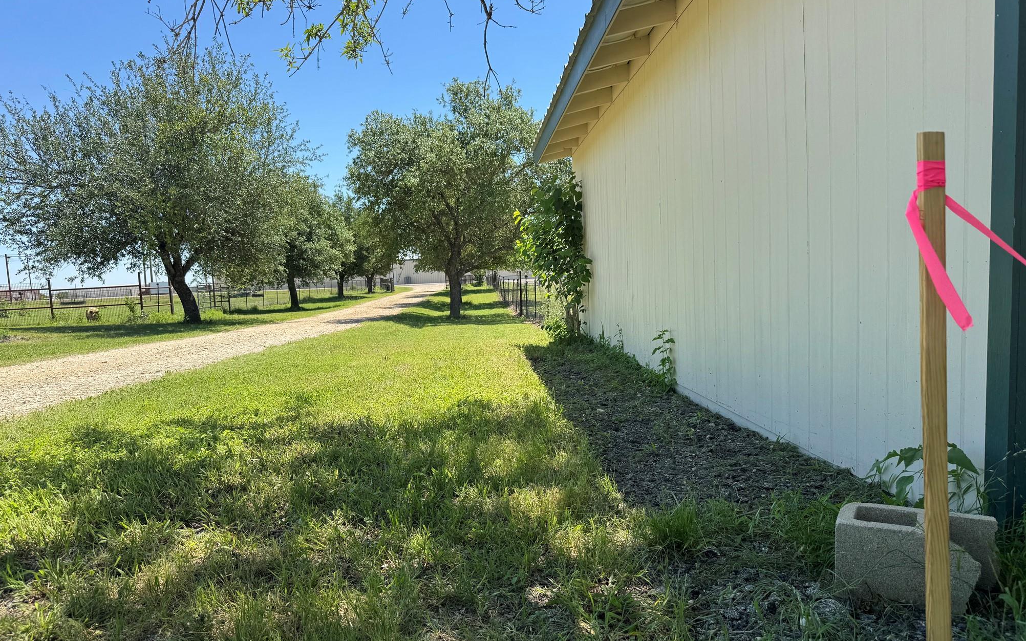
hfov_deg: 70.4
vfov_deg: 47.5
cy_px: 355
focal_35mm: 26
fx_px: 727
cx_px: 504
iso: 80
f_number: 1.78
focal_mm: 6.76
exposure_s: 1/2041
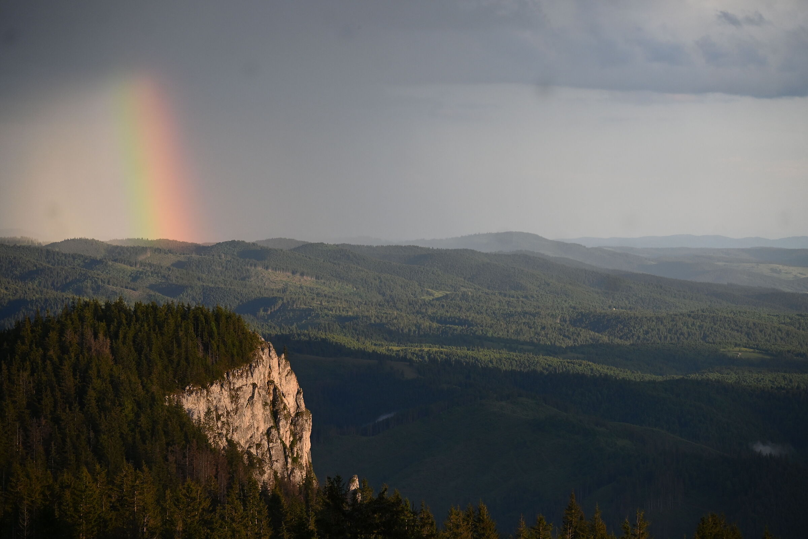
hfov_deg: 14.3
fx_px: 3232
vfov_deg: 9.5
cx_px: 404
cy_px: 270
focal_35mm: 144
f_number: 5
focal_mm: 96
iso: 400
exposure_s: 1/400
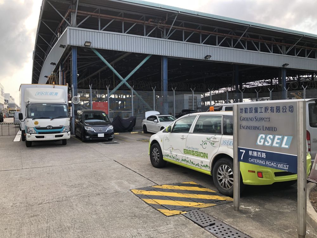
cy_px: 119
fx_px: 256
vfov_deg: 49.7
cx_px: 158
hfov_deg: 63.4
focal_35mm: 28
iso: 20
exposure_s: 1/631
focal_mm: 3.99
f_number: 1.8
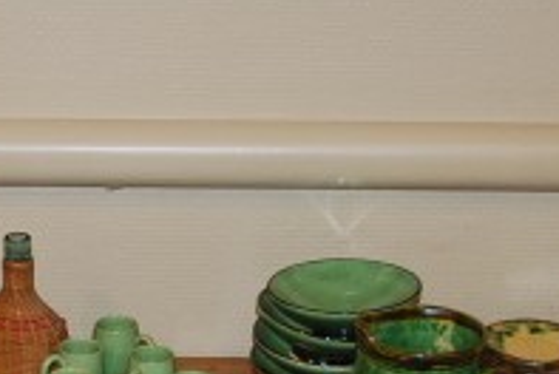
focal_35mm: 134
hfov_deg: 15.0
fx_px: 2084
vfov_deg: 10.2
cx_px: 6
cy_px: 364
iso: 200
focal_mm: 22
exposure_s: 1/60
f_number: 4
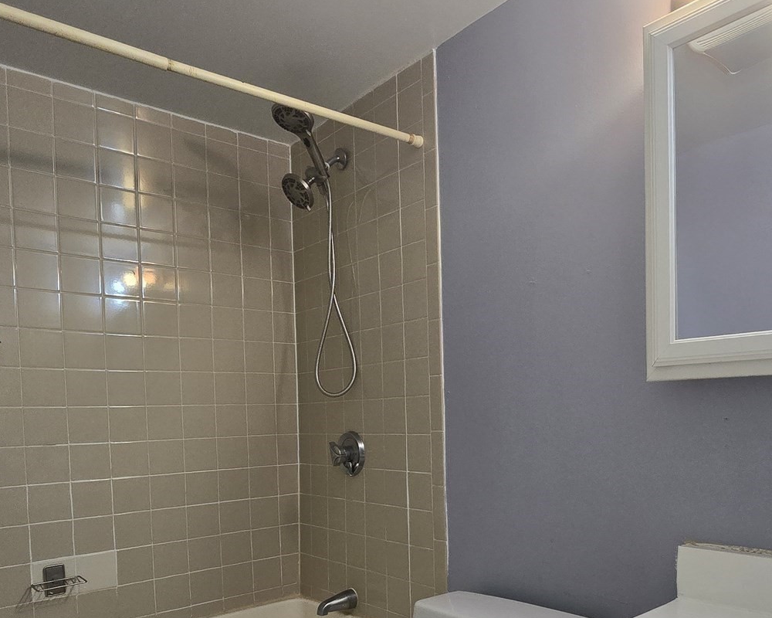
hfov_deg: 65.7
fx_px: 594
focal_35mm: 26
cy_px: 441
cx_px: 438
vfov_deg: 53.1
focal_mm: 2.2
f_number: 2.2
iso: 125
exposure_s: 1/60
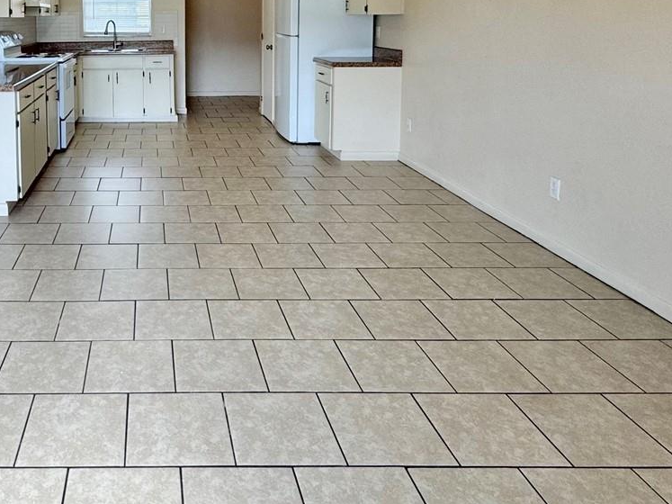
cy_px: 53
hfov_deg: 56.0
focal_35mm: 30
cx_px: 141
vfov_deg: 42.9
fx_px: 582
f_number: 2.2
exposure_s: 1/120
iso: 100
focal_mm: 2.22
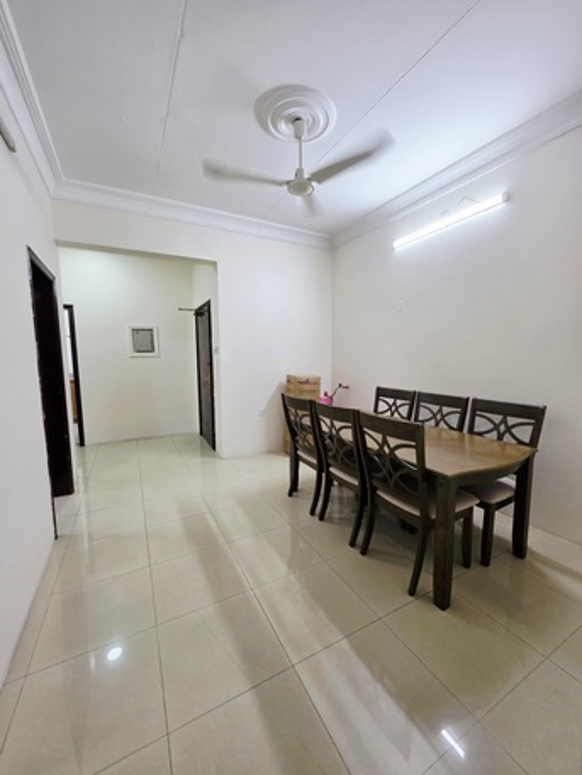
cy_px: 388
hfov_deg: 89.9
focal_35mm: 13
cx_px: 291
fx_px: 291
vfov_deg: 106.2
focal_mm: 2.2
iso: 160
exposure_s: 1/101
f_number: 1.9
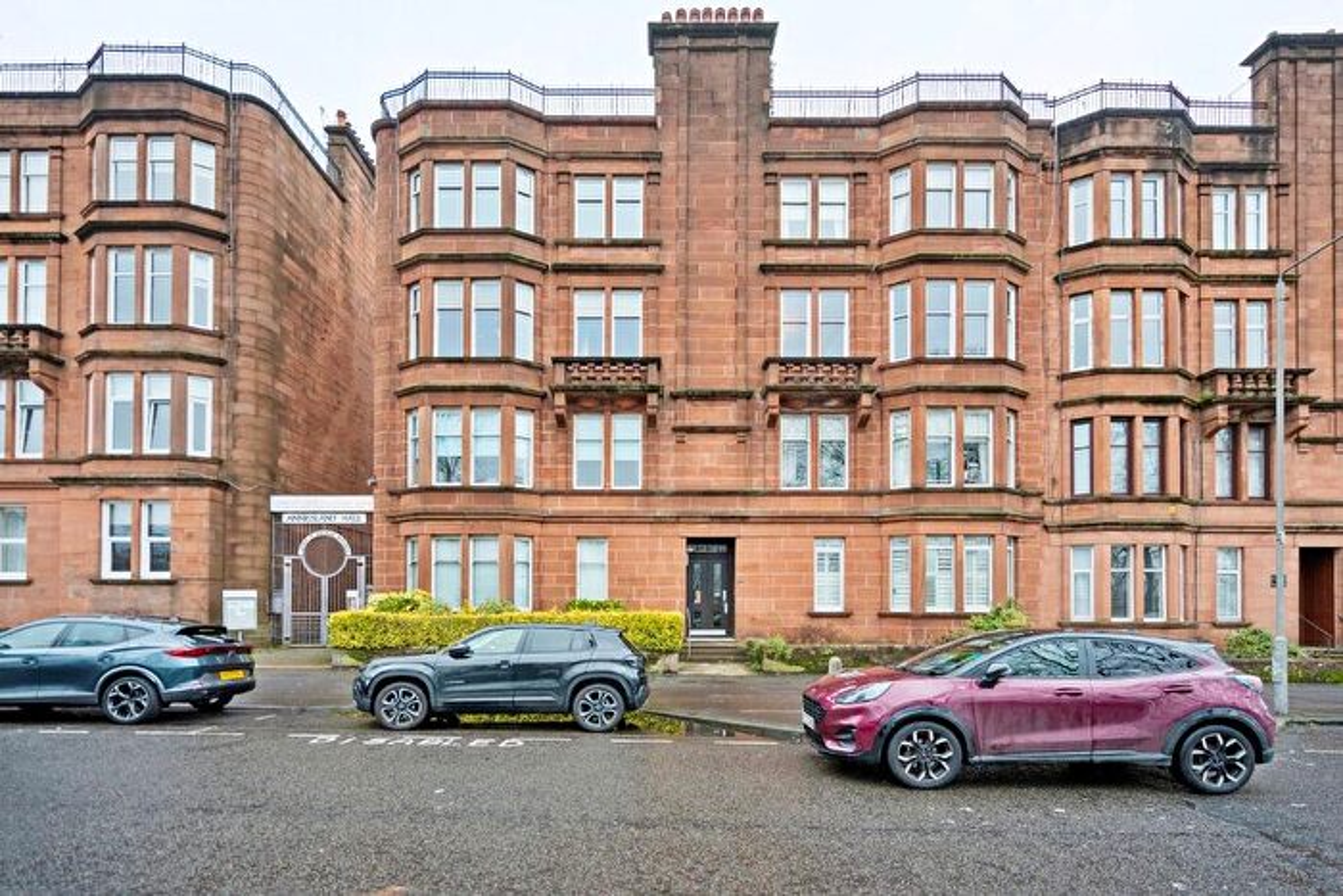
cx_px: 672
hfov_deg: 96.7
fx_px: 597
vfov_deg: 73.8
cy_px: 448
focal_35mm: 16
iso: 800
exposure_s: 1/500
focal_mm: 16
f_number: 4
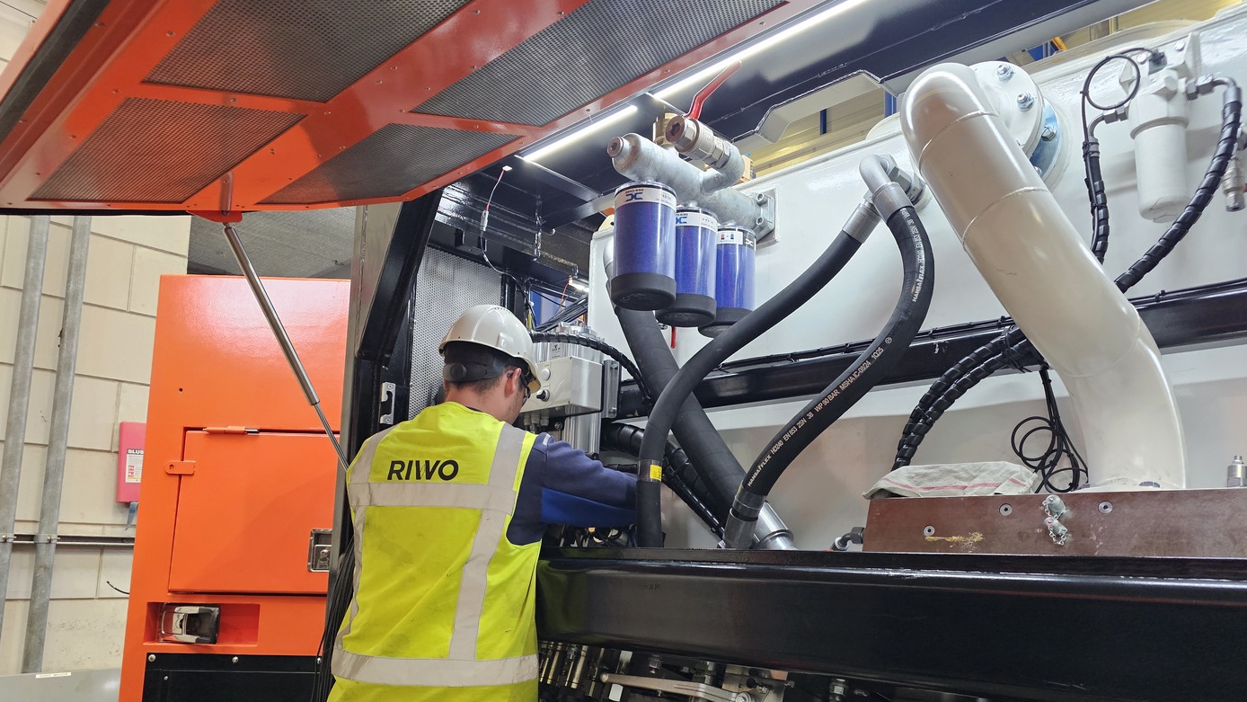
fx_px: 860
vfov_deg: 44.0
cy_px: 449
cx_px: 641
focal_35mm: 26
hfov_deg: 71.9
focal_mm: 6.3
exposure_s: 1/100
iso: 1000
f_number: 1.7
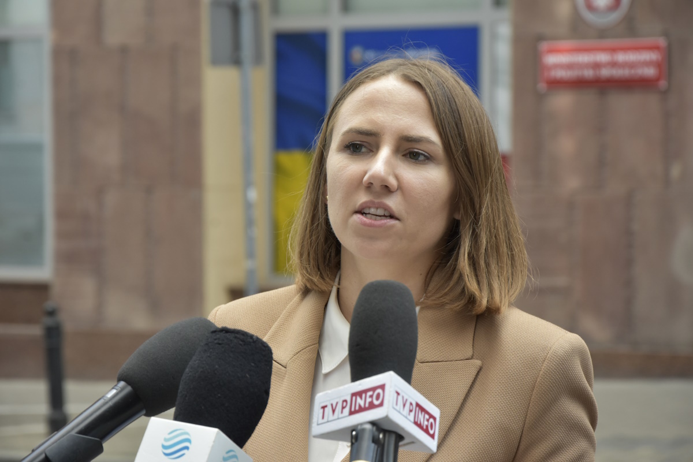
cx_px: 346
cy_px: 231
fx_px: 3032
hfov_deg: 13.0
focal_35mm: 158
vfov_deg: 8.7
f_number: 8
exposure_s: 1/250
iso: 800
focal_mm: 105
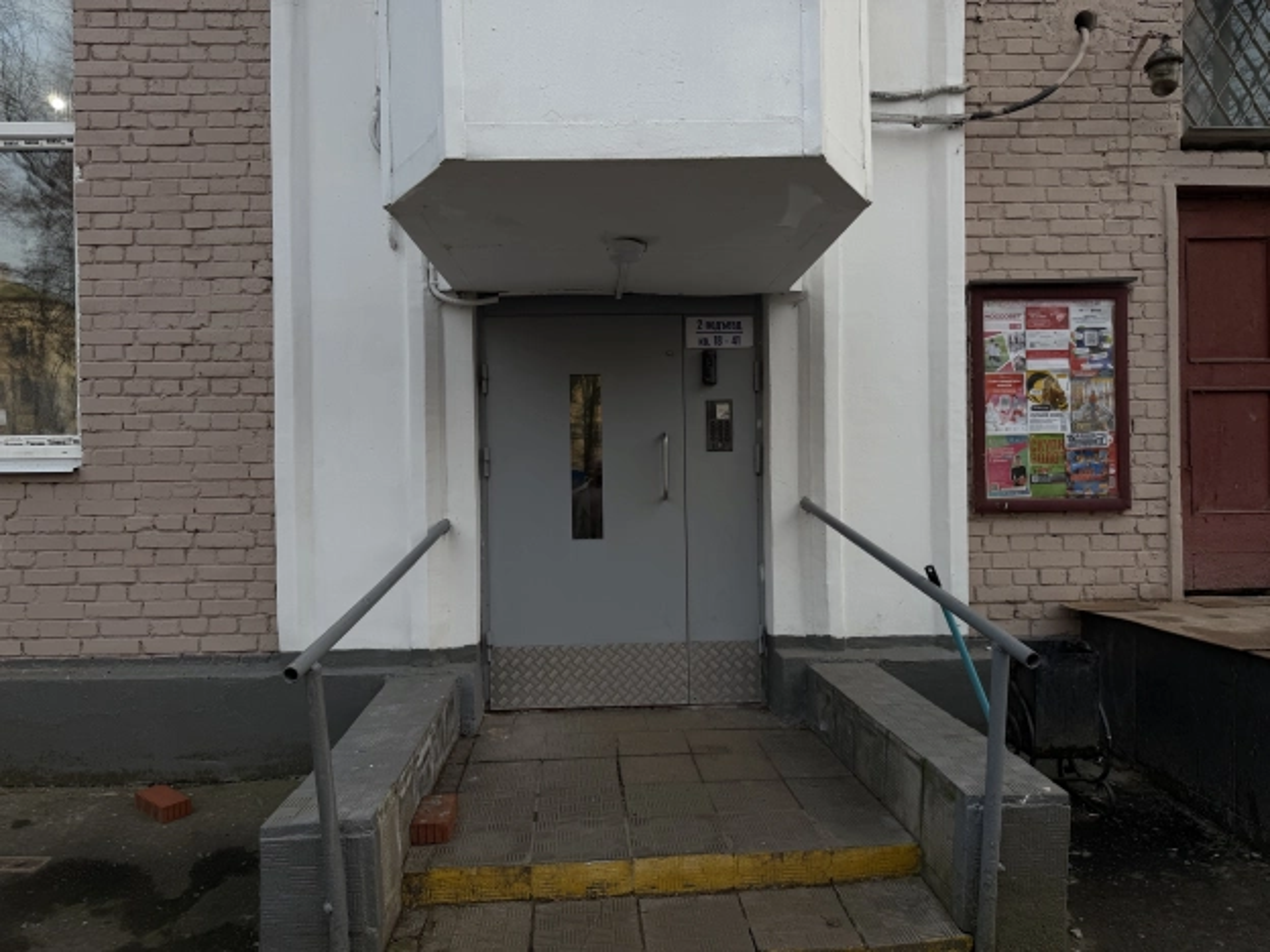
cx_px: 635
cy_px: 476
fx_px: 881
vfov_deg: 56.8
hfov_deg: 71.6
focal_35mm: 24
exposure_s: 1/459
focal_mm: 6.76
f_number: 1.78
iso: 80
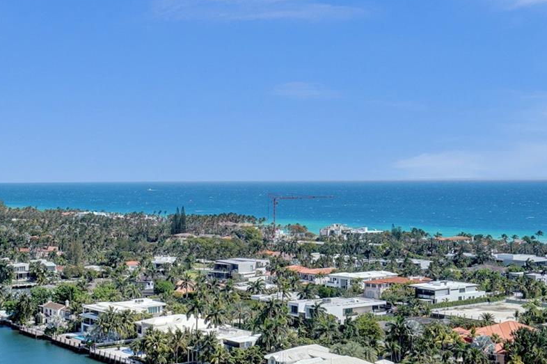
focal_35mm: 57
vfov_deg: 23.7
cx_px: 108
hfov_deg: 34.0
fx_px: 866
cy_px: 193
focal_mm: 28
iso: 100
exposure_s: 1/200
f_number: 10
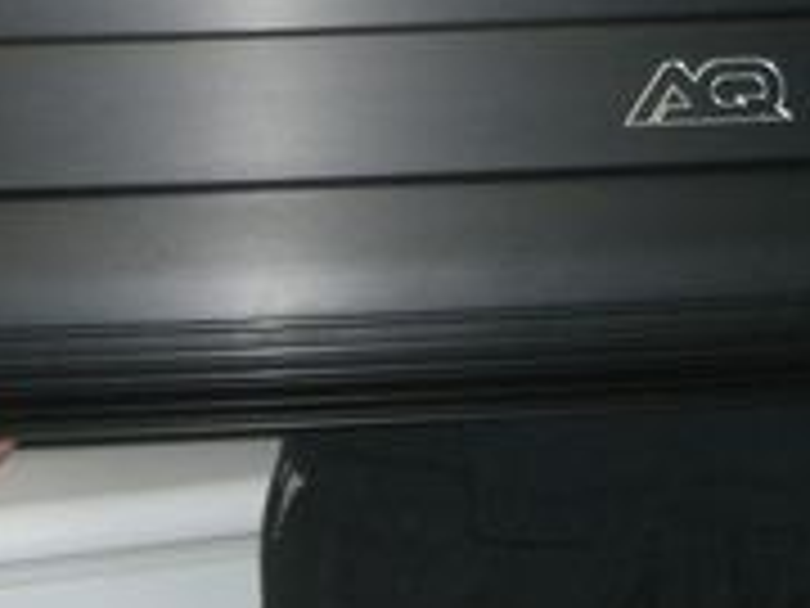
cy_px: -198
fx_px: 3159
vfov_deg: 10.7
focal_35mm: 135
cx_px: 680
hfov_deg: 14.5
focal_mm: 6.2
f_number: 2.7
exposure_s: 1/60
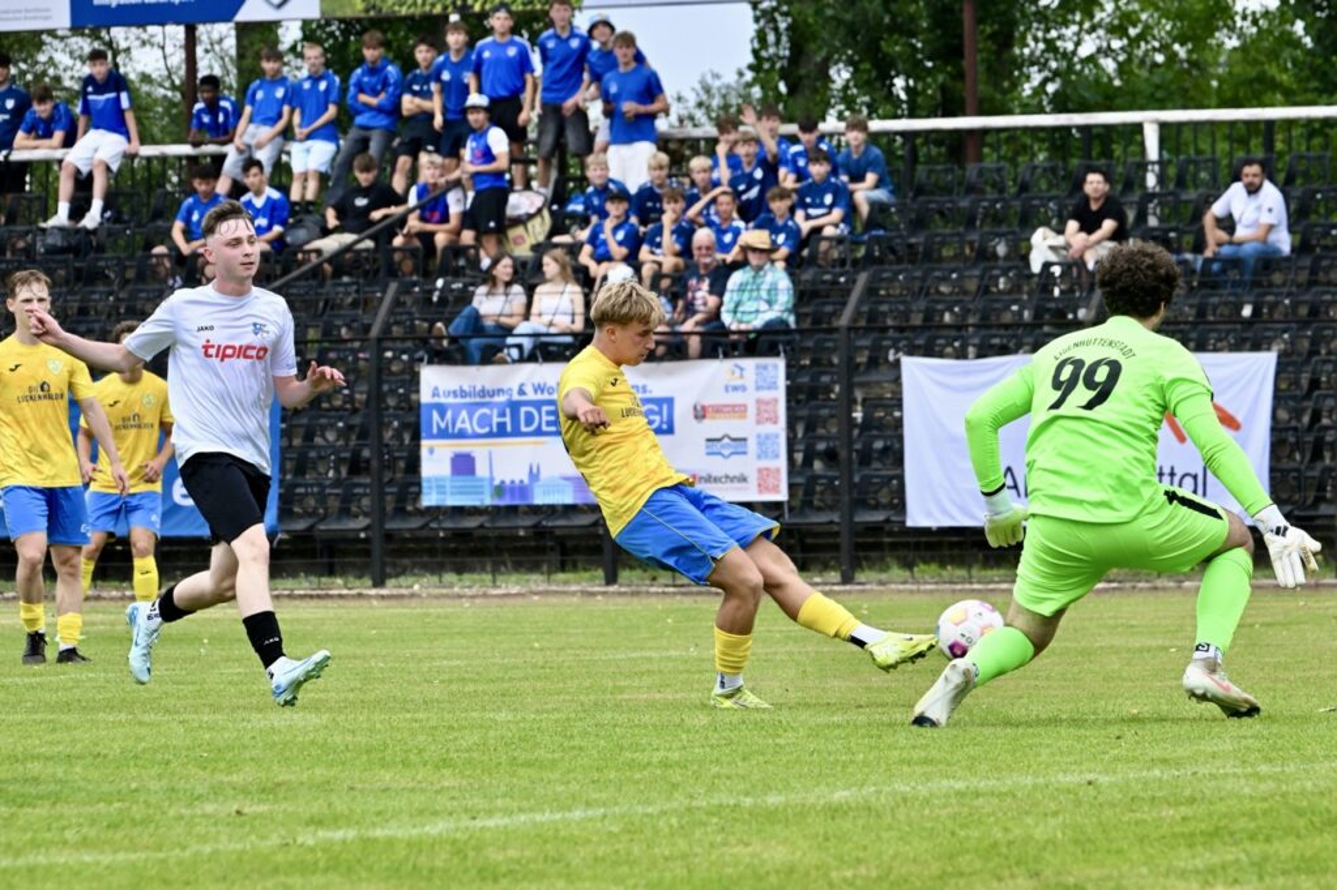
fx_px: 8167
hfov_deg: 9.4
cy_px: 445
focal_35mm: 220
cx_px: 668
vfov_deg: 6.2
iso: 2500
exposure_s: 1/1600
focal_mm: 220
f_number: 9
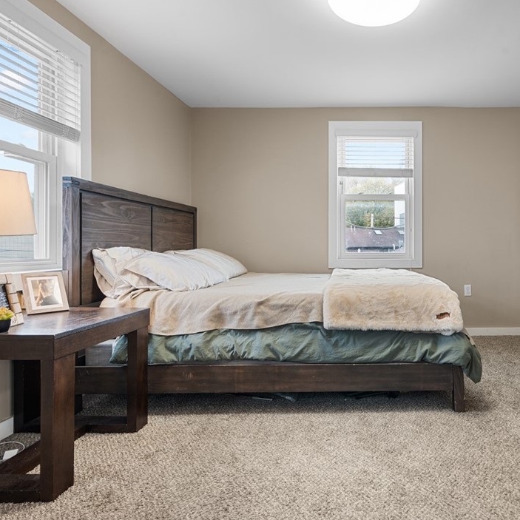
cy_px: 258
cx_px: 364
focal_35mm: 21
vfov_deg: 72.1
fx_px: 357
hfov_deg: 69.2
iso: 400
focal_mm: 16
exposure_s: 1/2
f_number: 8
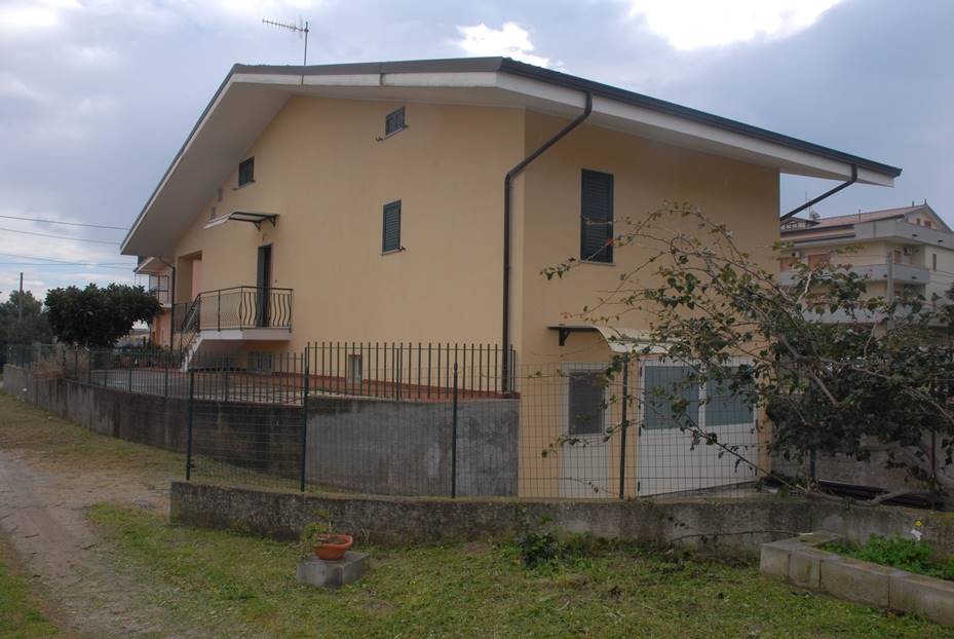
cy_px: 320
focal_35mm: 30
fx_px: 796
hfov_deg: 61.9
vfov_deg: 43.7
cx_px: 477
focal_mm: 20
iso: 320
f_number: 10
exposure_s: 1/250
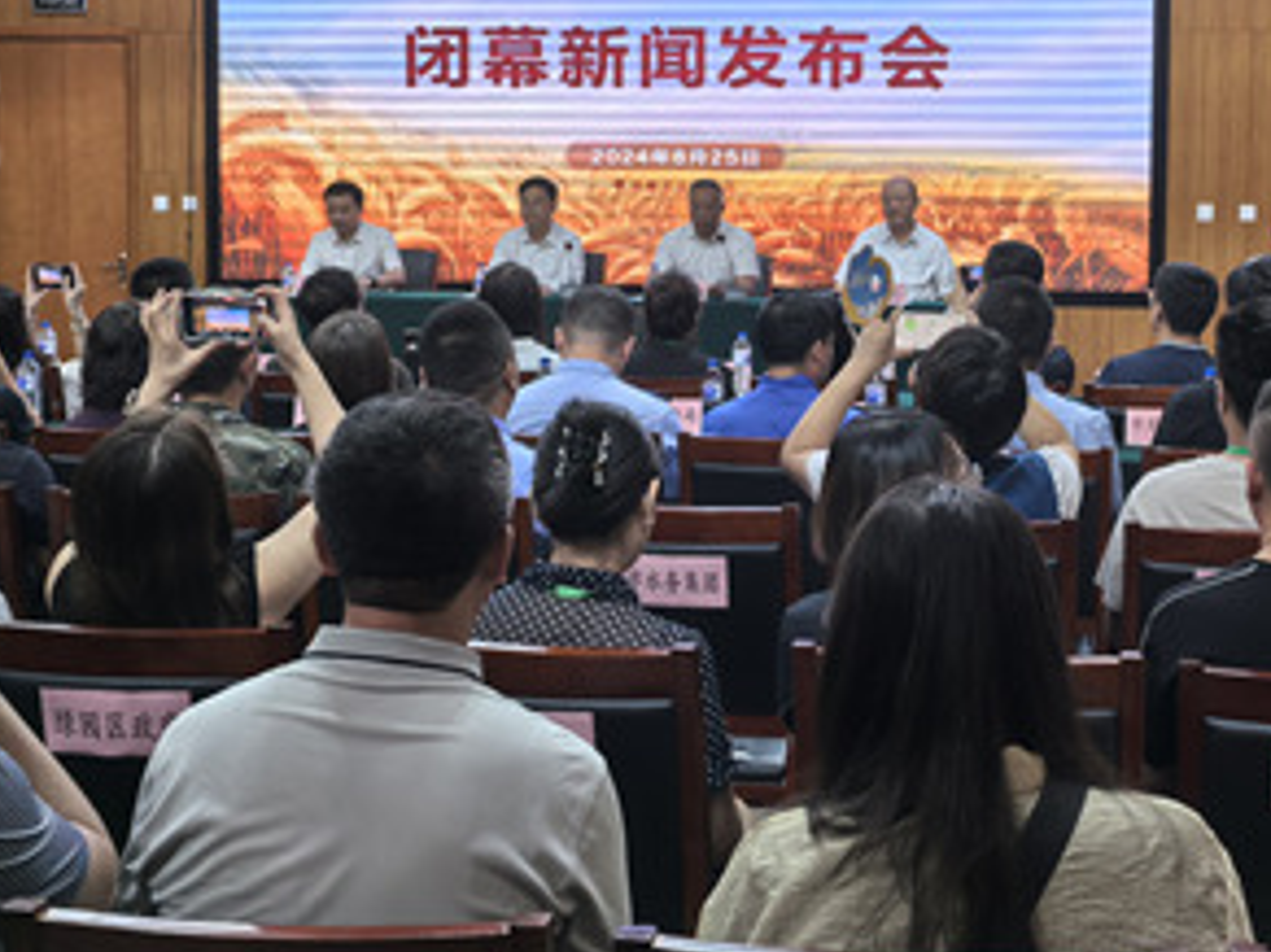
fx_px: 1872
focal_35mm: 51
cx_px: 782
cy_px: 288
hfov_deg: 37.3
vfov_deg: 28.3
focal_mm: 5.75
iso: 125
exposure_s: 1/100
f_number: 2
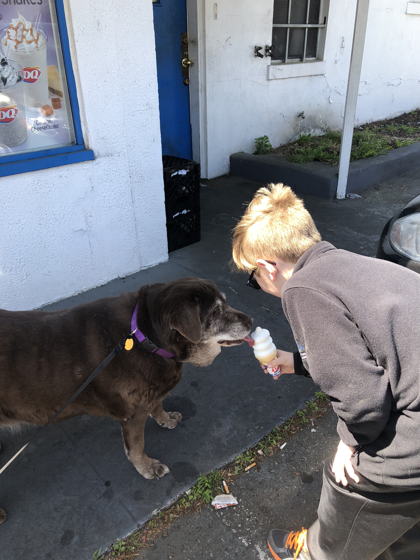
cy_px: 280
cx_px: 210
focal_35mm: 28
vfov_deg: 63.4
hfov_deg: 49.7
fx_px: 453
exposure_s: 1/239
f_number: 1.8
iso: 20
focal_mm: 3.99
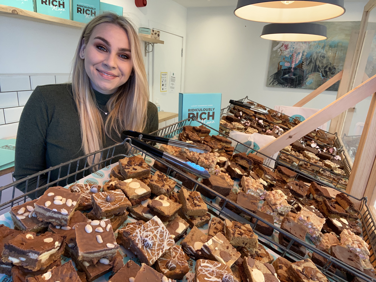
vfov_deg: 58.9
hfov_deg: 73.9
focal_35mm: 23
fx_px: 250
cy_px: 141
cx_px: 188
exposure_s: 1/60
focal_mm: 2.71
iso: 100
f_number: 2.2
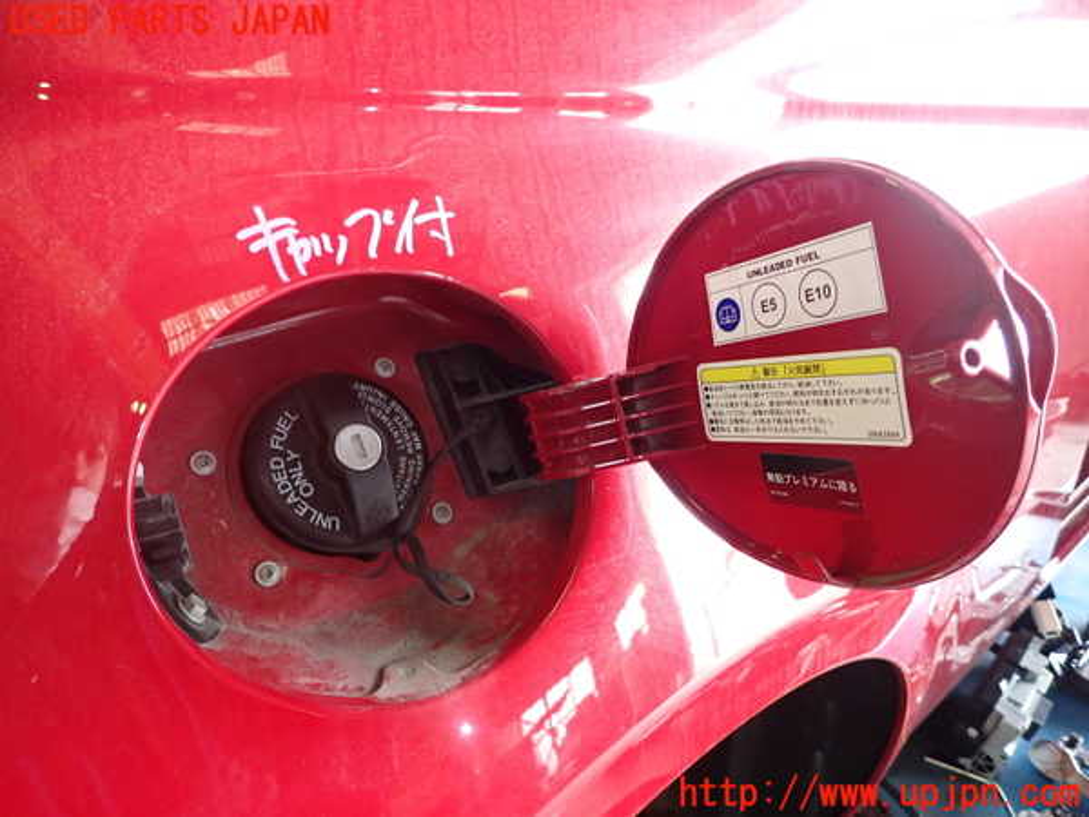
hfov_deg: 69.4
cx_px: 544
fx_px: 786
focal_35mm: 25
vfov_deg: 54.9
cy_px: 408
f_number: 2
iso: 250
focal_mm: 4.5
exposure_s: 1/30
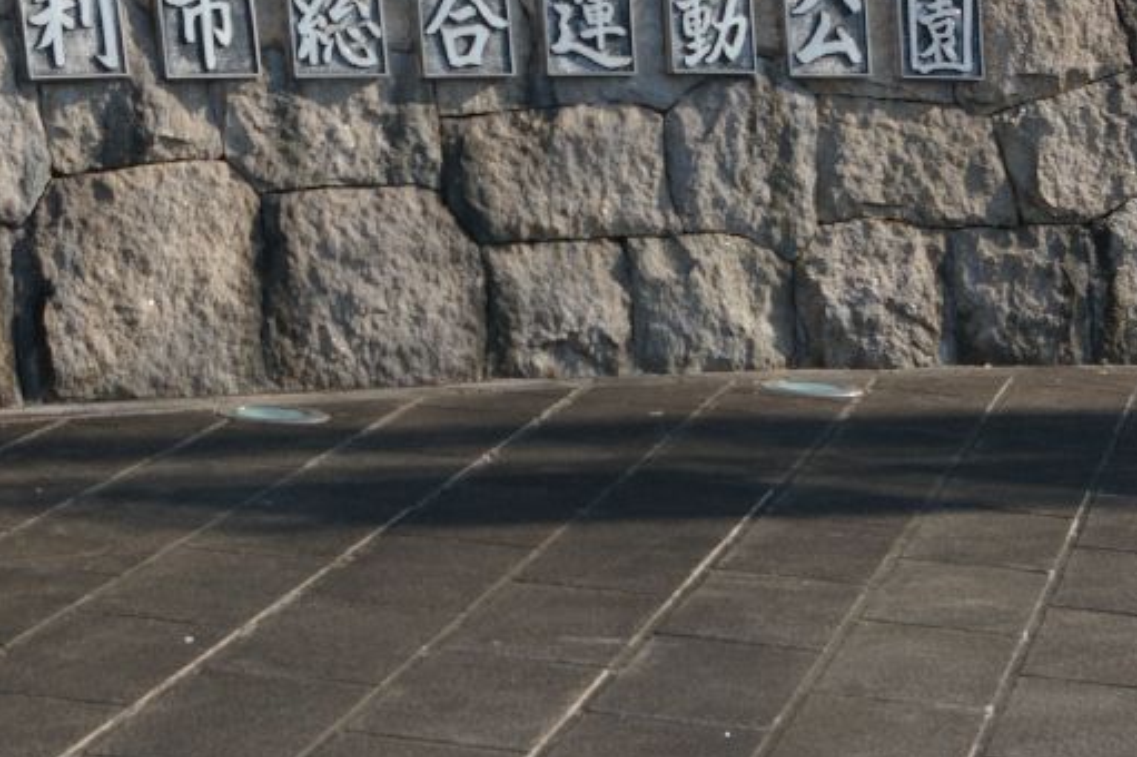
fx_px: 4008
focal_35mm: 127
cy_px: 216
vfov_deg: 10.8
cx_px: 469
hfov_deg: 16.1
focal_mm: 40
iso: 200
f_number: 8
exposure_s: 1/250
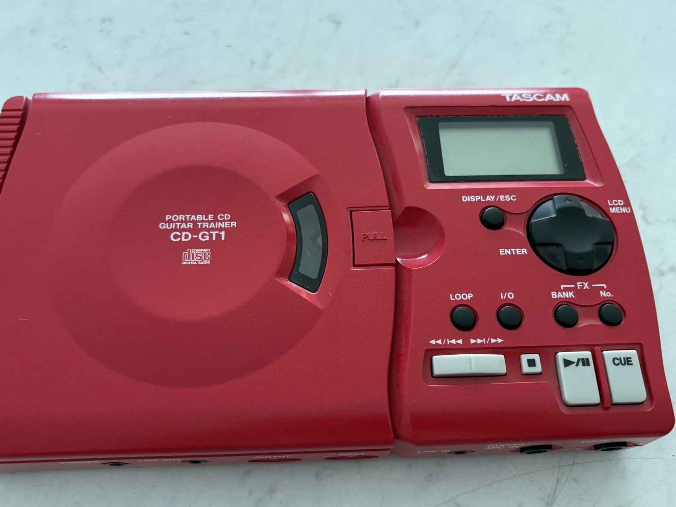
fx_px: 625
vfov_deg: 44.2
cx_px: 332
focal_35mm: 32
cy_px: 248
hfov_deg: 56.8
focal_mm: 5.96
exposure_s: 1/60
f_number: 1.6
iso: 200
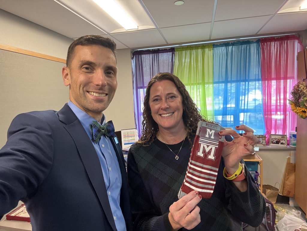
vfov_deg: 58.9
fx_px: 204
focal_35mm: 23
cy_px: 116
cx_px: 154
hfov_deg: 73.9
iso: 200
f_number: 1.9
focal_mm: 2.69
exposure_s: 1/60
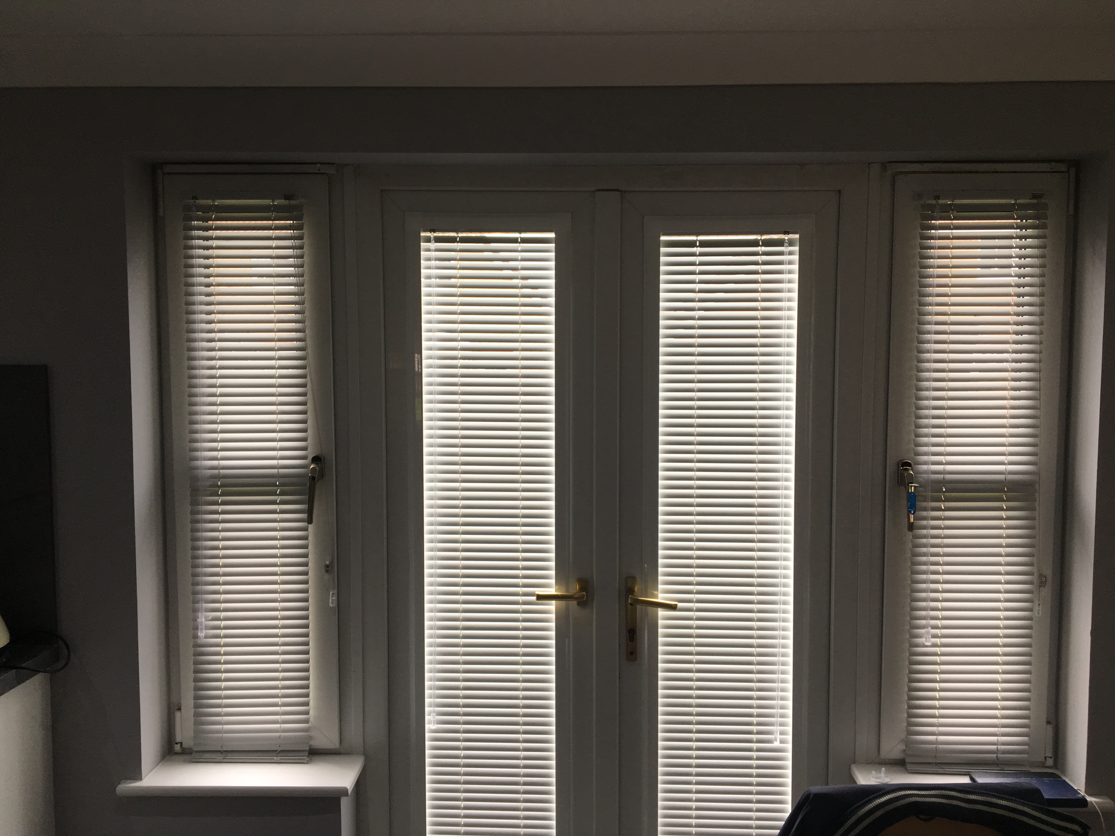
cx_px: 558
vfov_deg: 48.2
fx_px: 934
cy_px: 418
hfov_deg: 61.7
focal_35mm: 29
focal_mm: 4.15
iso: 40
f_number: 2.2
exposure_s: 1/100
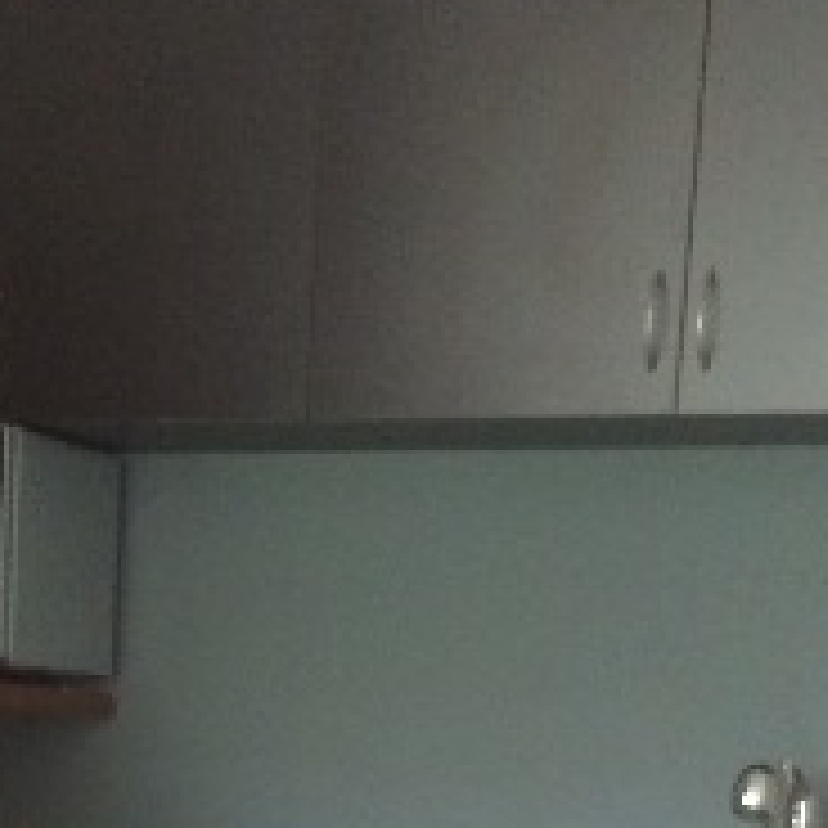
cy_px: 1604
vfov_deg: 13.5
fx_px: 3031
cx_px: 148
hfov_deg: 15.4
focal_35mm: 112
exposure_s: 1/20
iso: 320
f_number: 2.2
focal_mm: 4.15
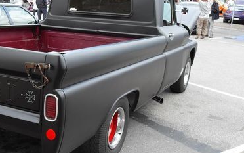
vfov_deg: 25.4
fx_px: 339
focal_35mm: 51
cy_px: 89
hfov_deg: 38.6
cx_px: 64
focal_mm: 6
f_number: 2.8
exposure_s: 1/180
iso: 80
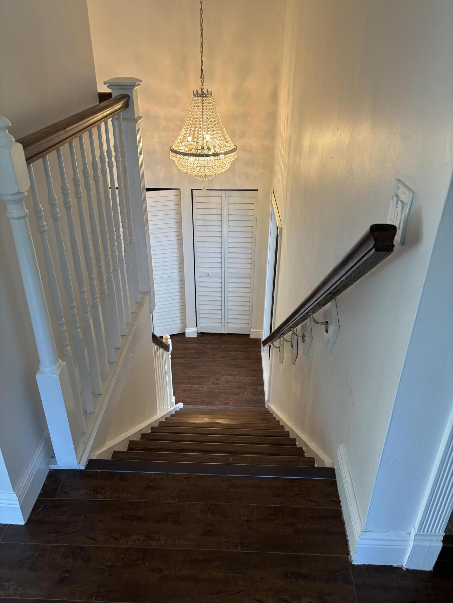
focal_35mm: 26
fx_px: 454
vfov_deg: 67.3
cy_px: 302
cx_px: 226
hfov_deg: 53.1
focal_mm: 5.96
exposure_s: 1/60
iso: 125
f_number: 1.6
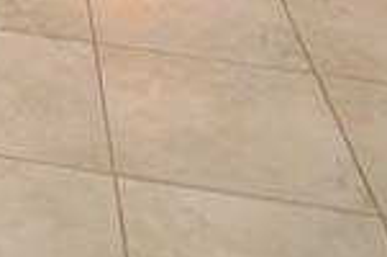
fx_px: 1094
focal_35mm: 102
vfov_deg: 9.4
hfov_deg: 17.0
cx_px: -282
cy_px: -592
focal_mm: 10
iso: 640
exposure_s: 1/60
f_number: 5.6
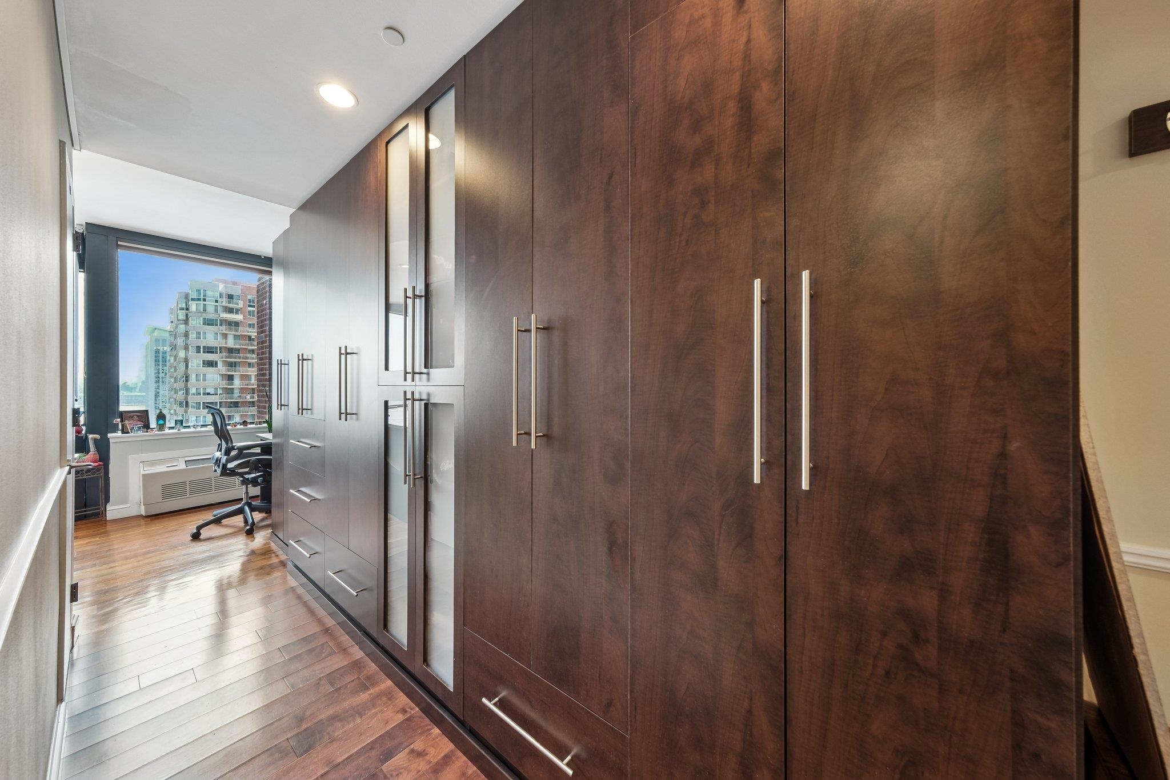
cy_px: 390
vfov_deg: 90.0
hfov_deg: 112.6
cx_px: 585
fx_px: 390
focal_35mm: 12
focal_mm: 8
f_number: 8
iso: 500
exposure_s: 1/5
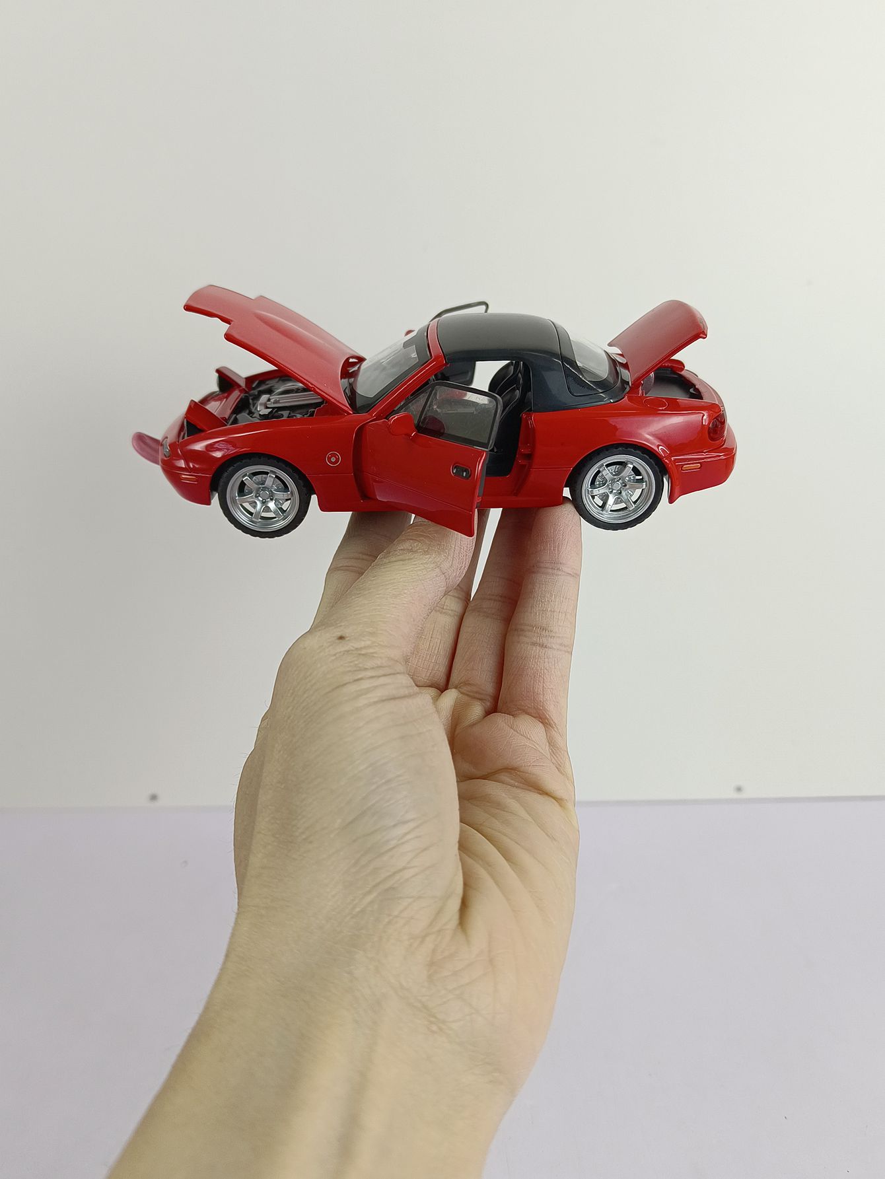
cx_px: 442
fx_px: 784
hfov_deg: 58.9
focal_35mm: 23
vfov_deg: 73.9
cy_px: 590
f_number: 1.88
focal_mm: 5.59
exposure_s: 1/100
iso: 187
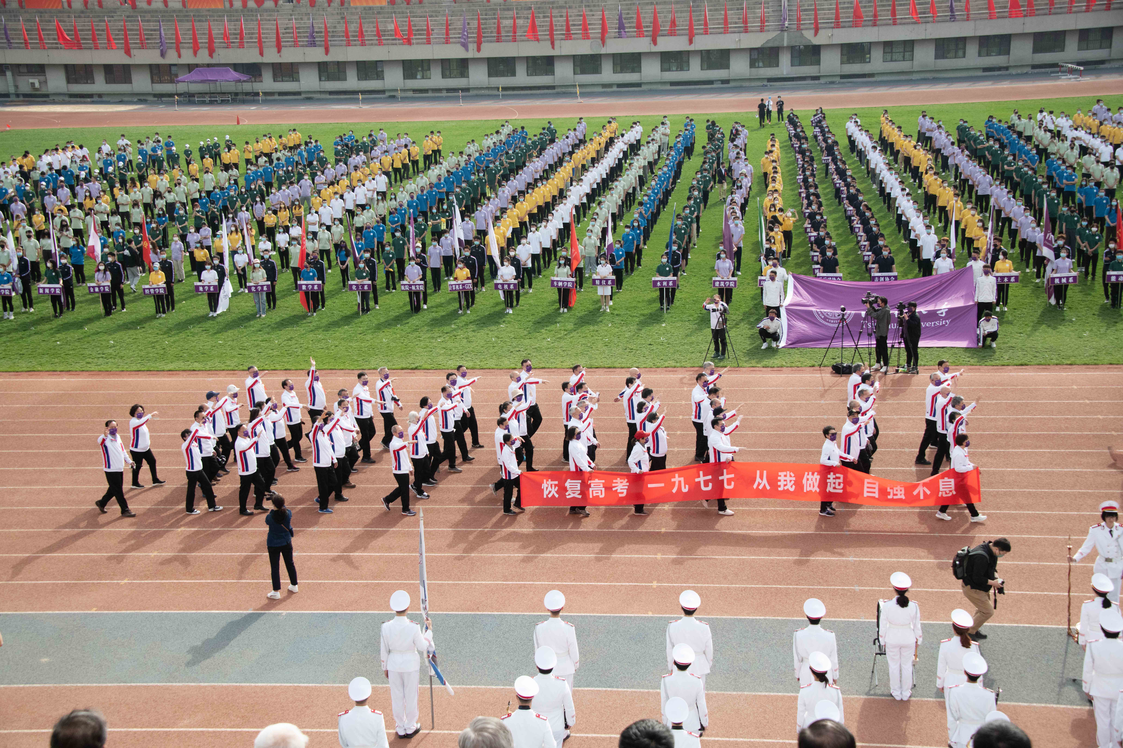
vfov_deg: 27.0
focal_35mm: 50
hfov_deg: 39.6
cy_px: 374
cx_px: 562
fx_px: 1560
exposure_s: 1/2500
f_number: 5.6
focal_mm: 50
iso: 800
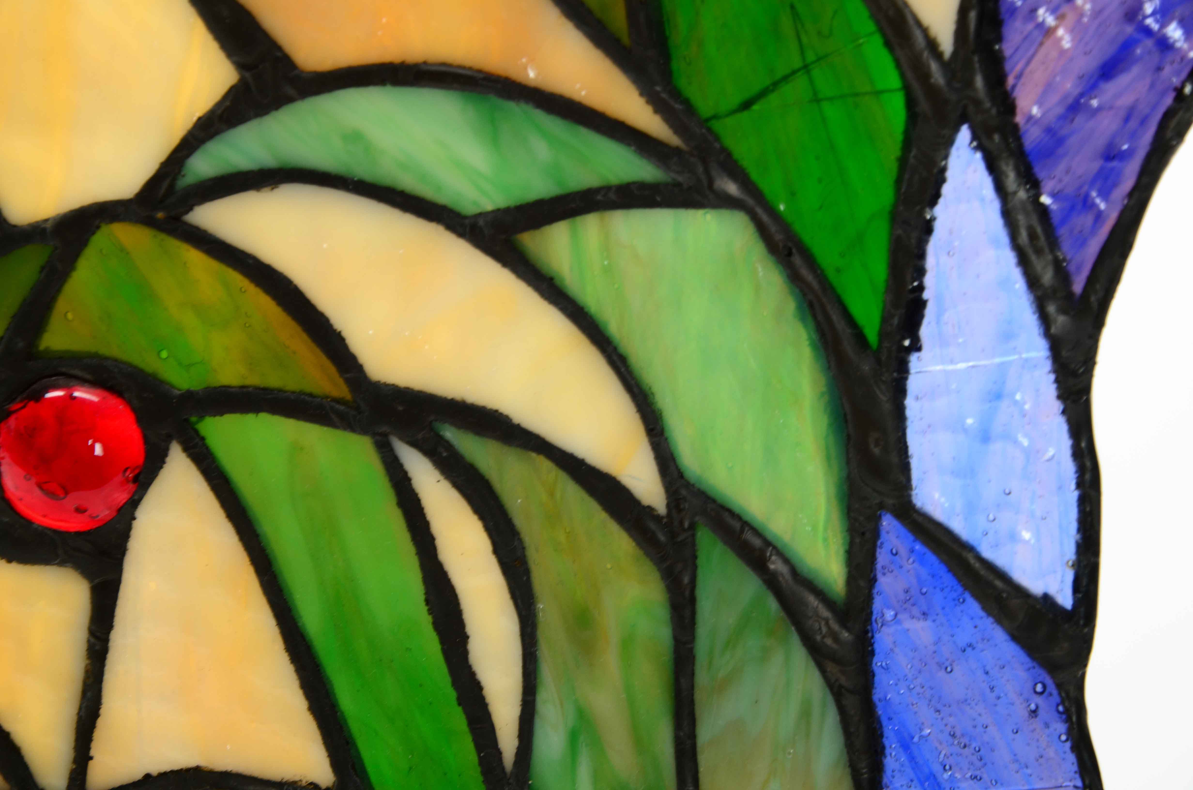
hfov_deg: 13.1
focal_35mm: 158
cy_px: 395
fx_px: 5209
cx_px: 596
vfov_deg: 8.7
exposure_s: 1/160
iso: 200
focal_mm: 105
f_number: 11
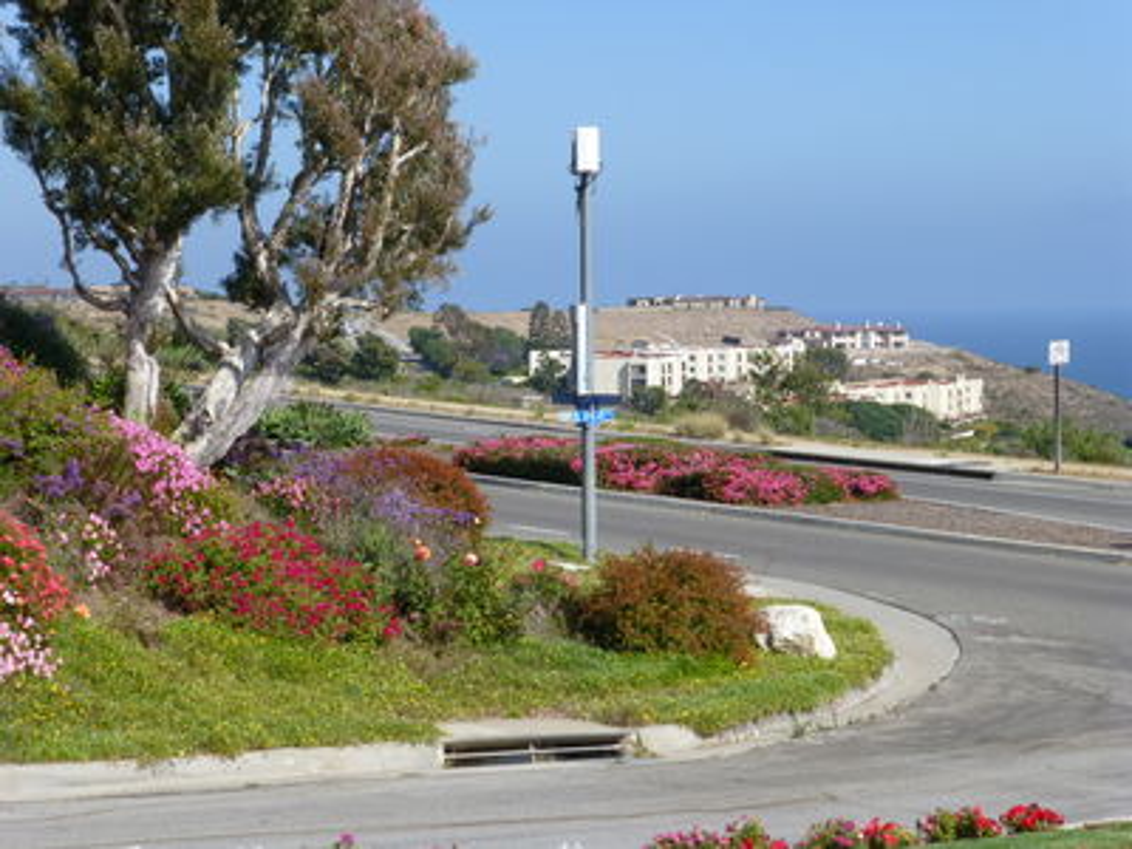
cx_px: 566
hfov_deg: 24.7
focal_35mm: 79
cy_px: 424
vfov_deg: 18.7
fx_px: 2583
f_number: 5.1
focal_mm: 14.2
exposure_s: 1/640
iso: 100
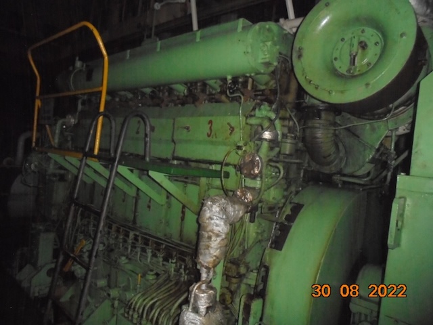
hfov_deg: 67.3
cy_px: 162
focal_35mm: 26
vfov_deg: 53.1
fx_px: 325
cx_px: 216
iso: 640
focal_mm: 4.6
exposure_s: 1/30
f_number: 3.5
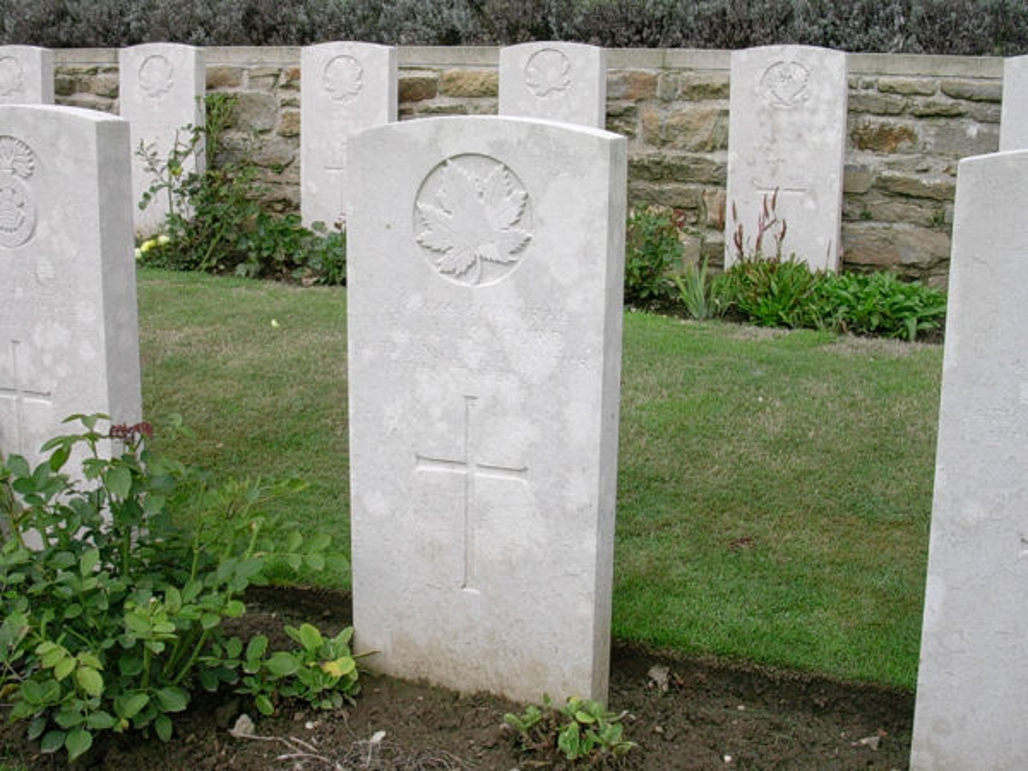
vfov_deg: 32.2
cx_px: 514
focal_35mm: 45
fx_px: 1336
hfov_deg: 42.1
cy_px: 386
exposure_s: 1/152
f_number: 5.8
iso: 70
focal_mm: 6.7
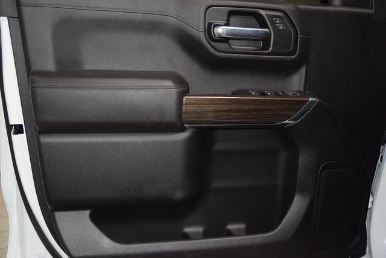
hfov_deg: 53.1
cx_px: 193
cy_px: 129
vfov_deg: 36.9
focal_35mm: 36
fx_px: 386
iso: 1400
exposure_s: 1/125
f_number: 3.8
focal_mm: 24
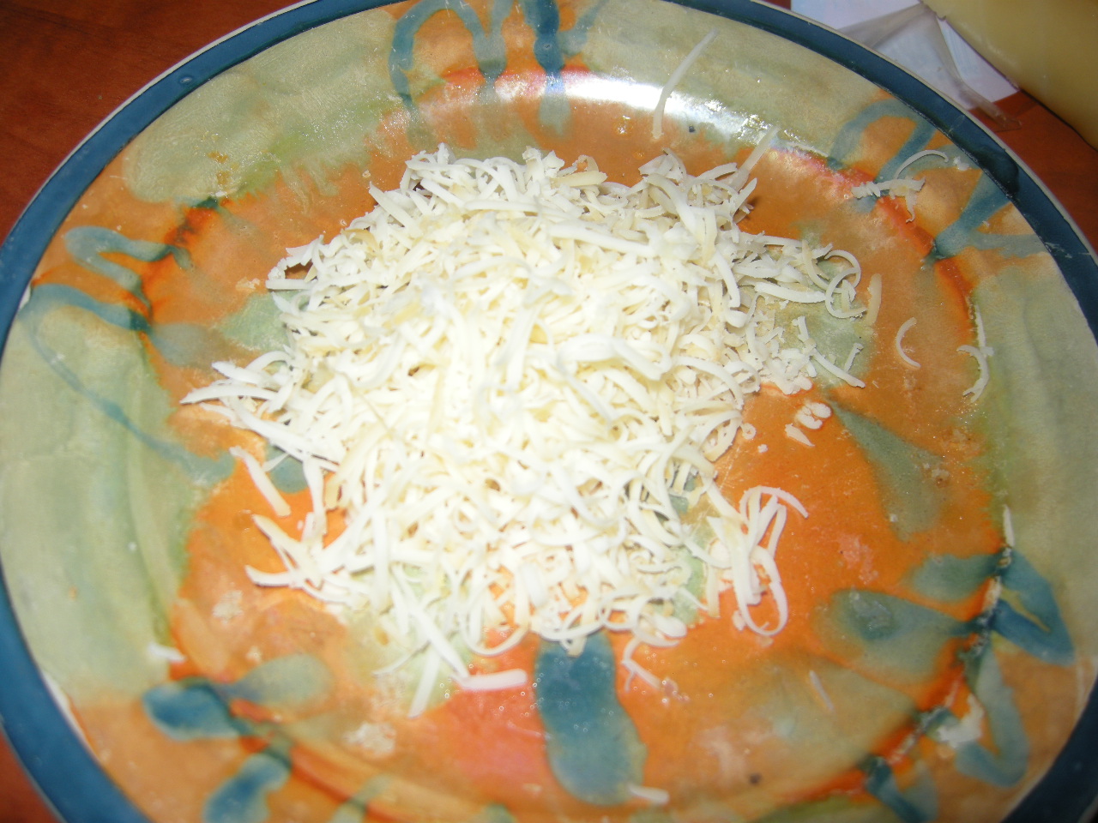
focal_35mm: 35
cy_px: 412
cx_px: 549
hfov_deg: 52.6
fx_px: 1110
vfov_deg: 40.7
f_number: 2.7
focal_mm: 7.5
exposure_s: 1/60
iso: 64
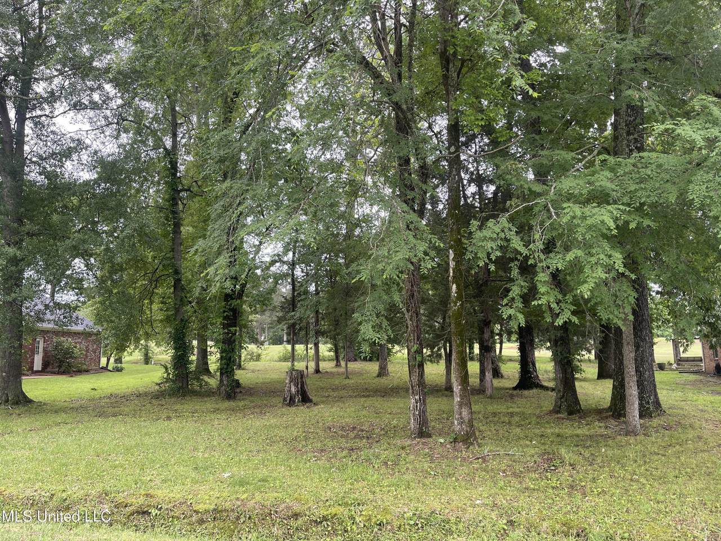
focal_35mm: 25
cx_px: 360
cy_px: 270
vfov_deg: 54.9
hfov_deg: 69.4
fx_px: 521
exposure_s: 1/222
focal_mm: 5.1
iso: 32
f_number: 1.6
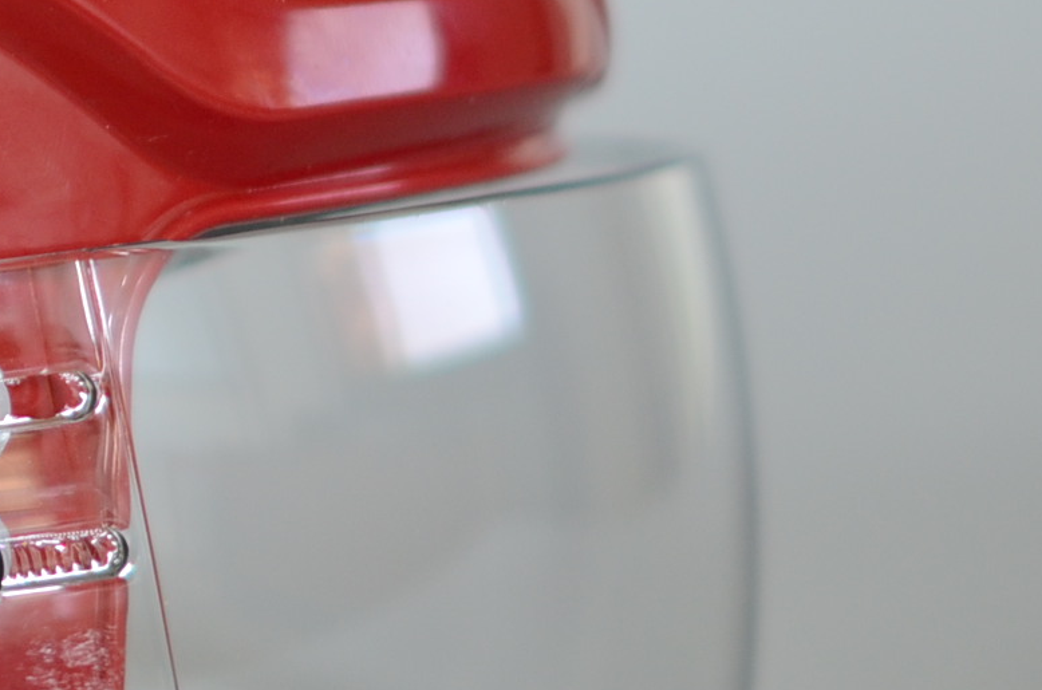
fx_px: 3841
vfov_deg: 10.2
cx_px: -470
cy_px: 146
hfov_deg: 14.5
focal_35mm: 133
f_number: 1.8
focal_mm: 28
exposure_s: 1/80
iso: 400
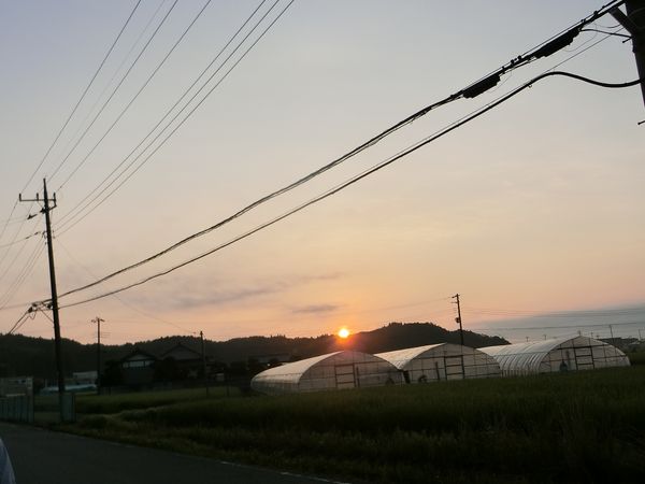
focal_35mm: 39
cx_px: 322
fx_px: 727
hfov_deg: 47.9
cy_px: 242
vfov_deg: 36.8
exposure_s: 1/1000
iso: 100
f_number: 4.1
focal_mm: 6.9
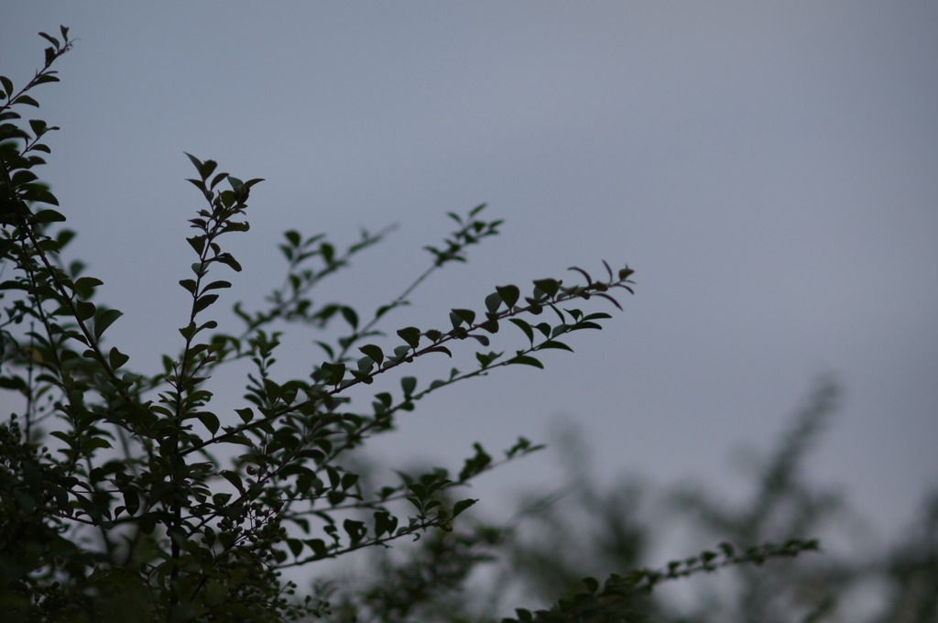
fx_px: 3318
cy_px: 312
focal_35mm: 128
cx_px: 469
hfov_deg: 16.1
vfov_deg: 10.7
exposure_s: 1/640
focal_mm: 85
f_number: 1.7
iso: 200
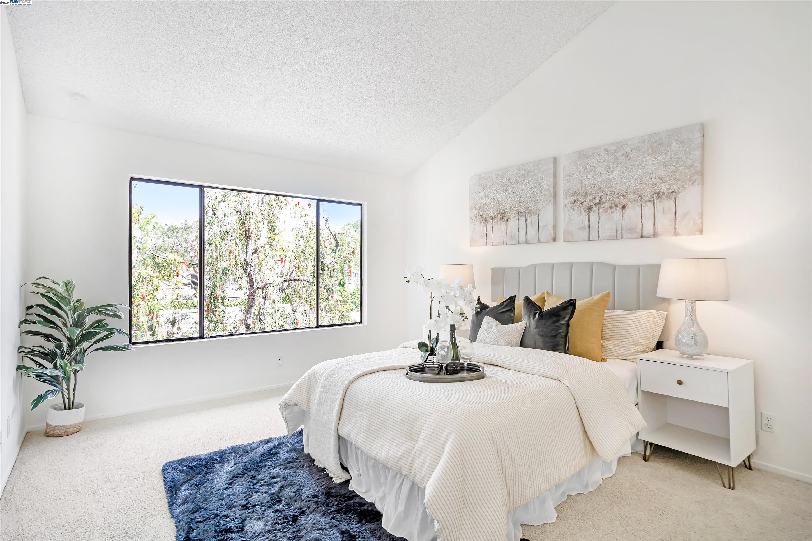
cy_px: 270
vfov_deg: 67.4
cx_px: 406
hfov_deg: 90.0
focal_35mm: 18
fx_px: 406
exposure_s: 1/15
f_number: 9
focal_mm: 18
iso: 160
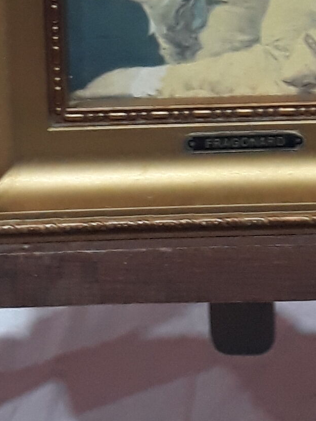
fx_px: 1644
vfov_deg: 14.2
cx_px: 250
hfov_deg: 10.9
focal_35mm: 135
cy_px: -60
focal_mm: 3.6
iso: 160
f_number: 1.9
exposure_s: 1/33
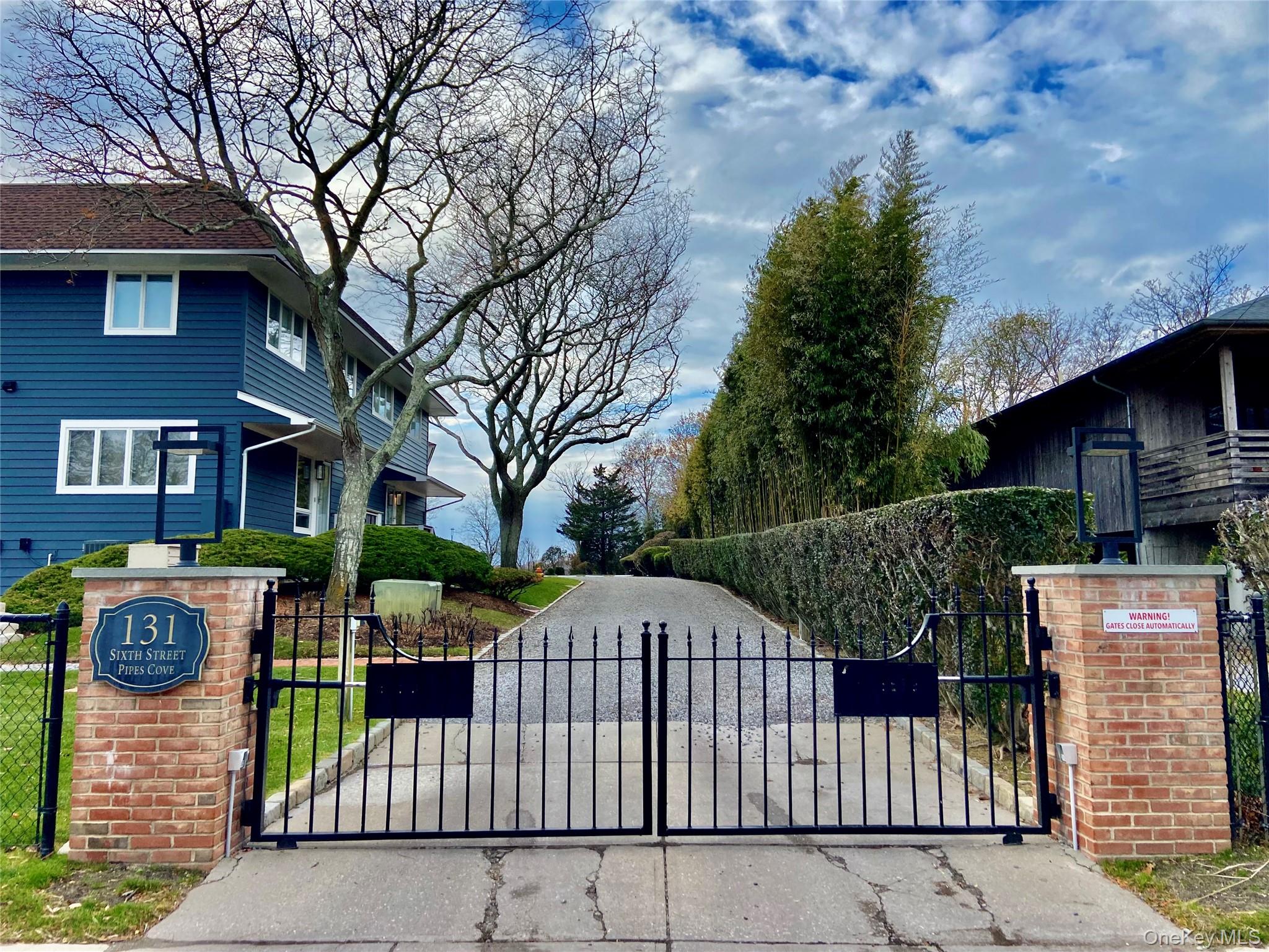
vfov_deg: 53.1
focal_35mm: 26
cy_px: 476
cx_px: 634
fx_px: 953
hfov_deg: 67.3
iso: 32
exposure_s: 1/1927
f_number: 1.8
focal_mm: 4.25
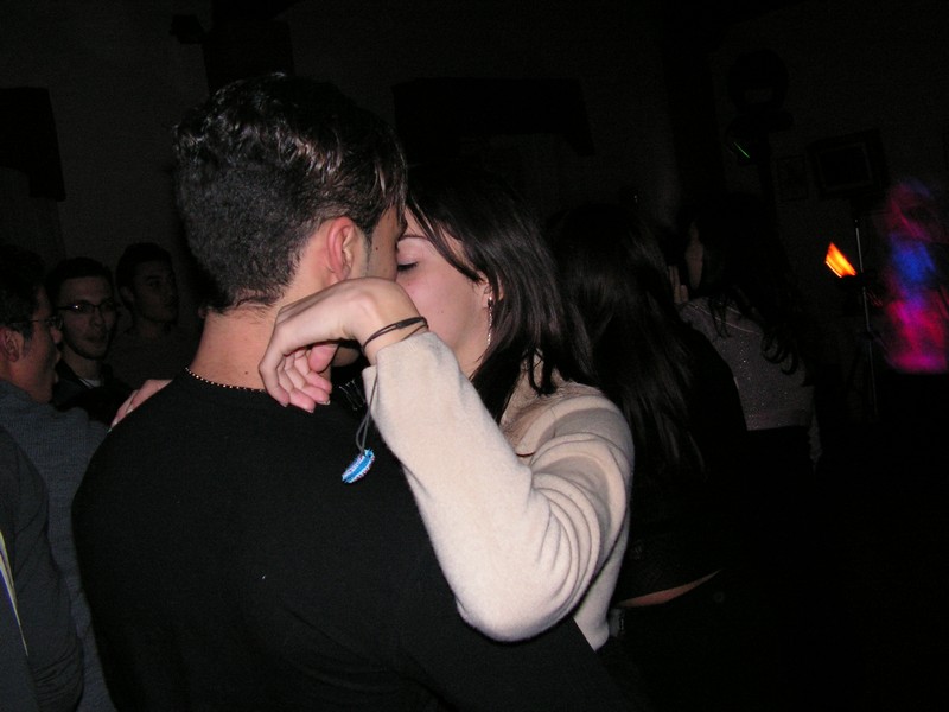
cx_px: 474
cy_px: 356
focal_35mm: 36
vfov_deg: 39.7
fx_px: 987
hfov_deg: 51.4
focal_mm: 6
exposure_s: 1/40
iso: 200
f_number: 3.2
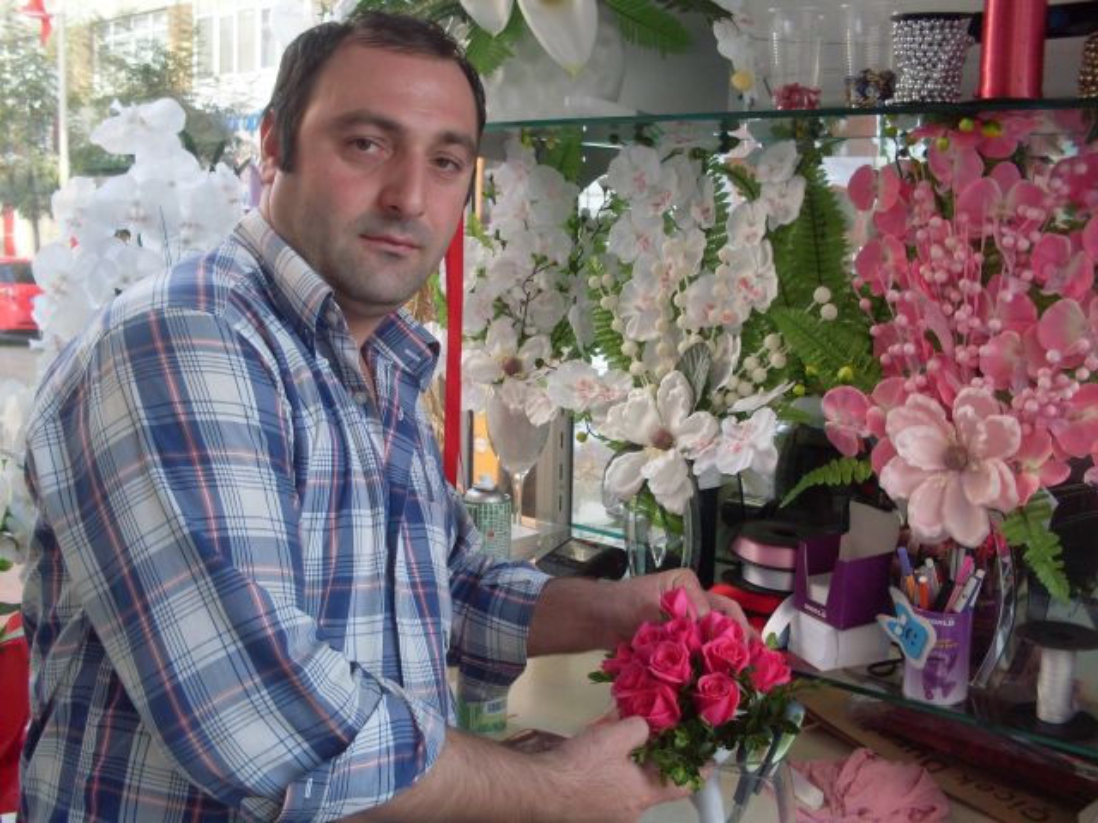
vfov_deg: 37.7
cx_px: 549
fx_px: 1205
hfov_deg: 49.0
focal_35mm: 38
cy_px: 412
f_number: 2.8
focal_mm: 6.3
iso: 100
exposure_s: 1/60
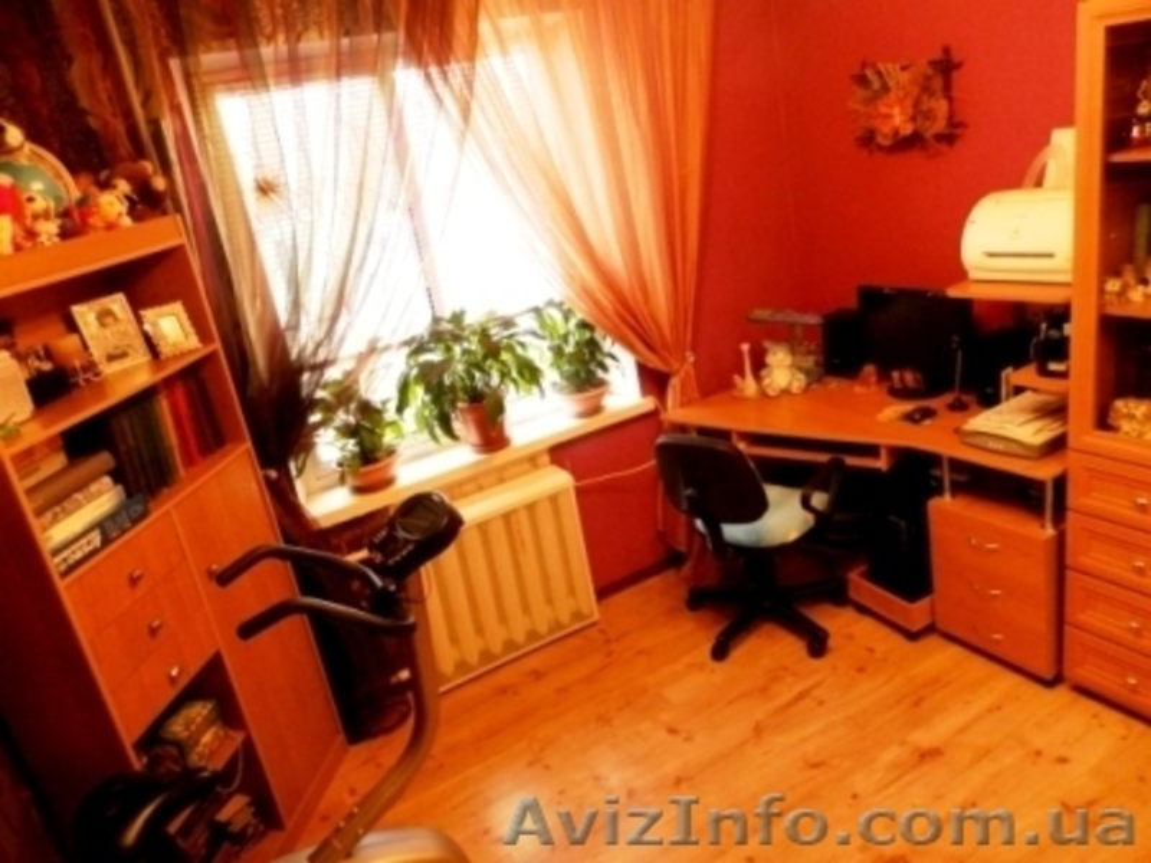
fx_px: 831
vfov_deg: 54.9
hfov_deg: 69.4
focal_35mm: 25
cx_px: 576
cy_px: 432
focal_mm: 4.5
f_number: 3.1
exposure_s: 1/20
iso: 200
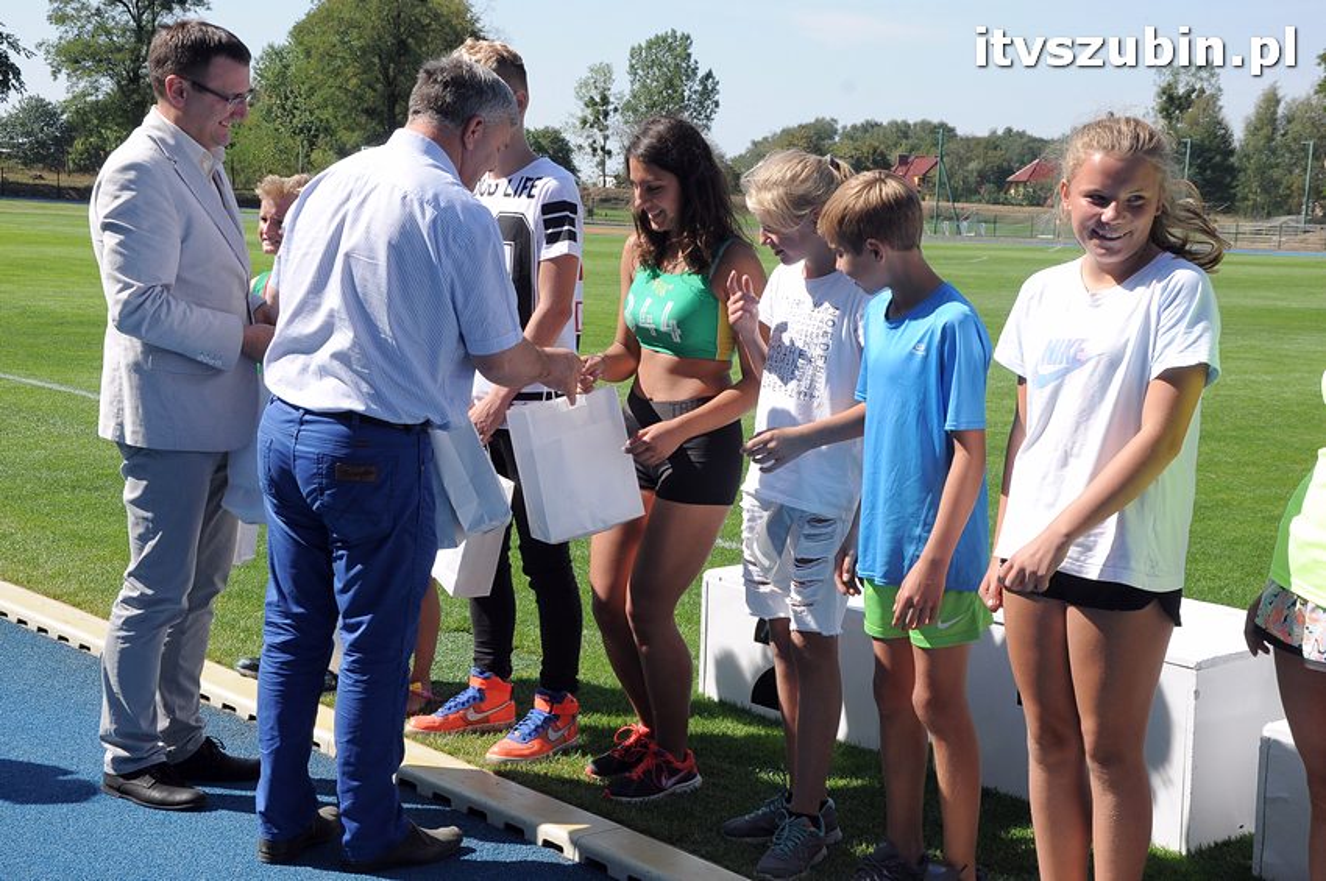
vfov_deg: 25.7
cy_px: 440
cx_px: 663
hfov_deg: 37.9
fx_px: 1932
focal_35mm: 52
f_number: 11
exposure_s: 1/500
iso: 400
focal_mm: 35
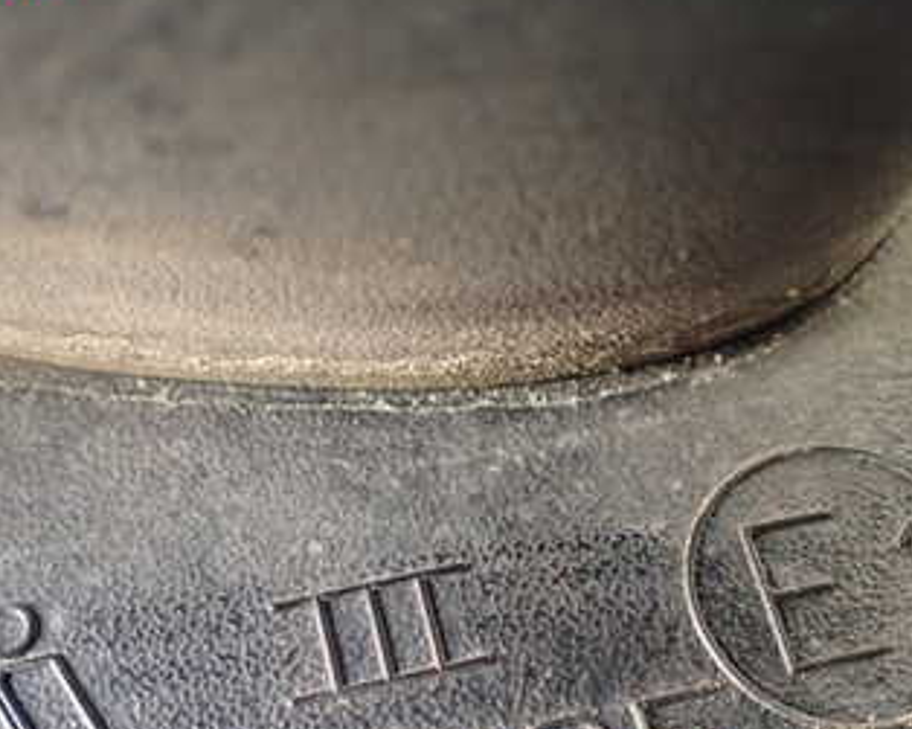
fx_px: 1511
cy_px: 590
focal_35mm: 56
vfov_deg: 26.6
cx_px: 401
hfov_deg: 33.5
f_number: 2.3
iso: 800
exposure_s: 1/60
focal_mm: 5.4
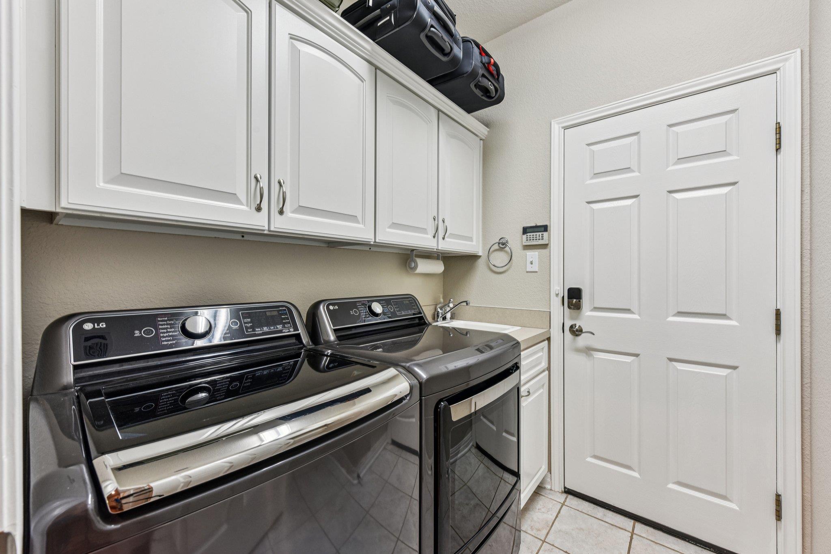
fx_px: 323
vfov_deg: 81.2
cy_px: 277
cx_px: 416
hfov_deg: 104.3
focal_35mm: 14
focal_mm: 14
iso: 360
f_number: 8
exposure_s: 1/15
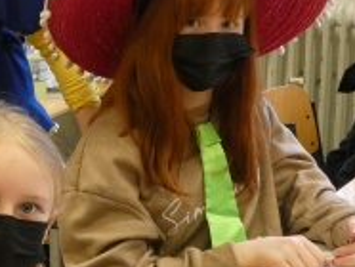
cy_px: 42
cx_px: 97
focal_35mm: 159
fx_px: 1633
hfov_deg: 12.4
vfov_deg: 9.3
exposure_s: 1/80
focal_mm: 13.3
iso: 1000
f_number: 4.4
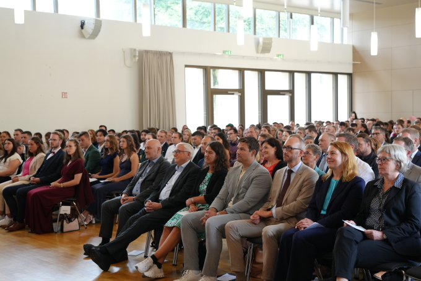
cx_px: 210
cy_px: 140
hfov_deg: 38.2
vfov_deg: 26.0
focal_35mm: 52
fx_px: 608
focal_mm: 52
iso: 2500
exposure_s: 1/160
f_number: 4
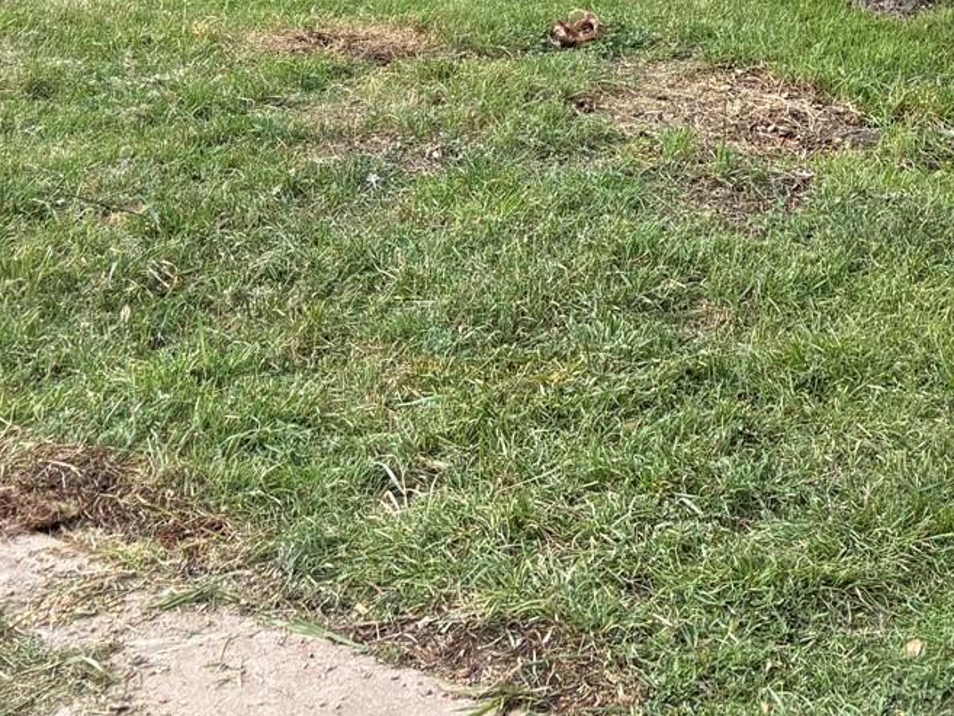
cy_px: -350
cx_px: 948
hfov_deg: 23.2
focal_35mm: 81
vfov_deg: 16.6
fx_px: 2233
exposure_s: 1/1420
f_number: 1.6
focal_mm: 5.96
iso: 64
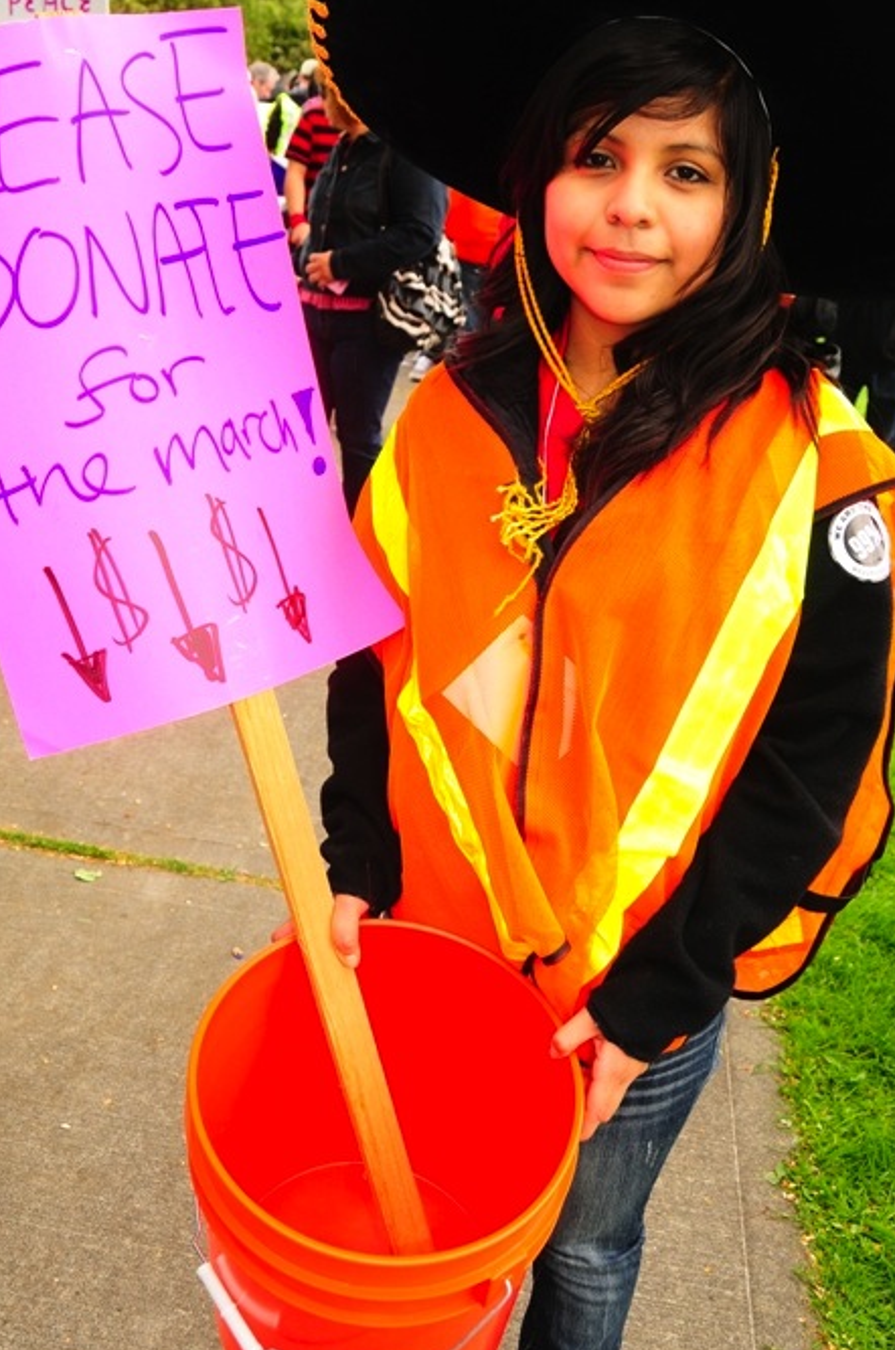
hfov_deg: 36.7
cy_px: 567
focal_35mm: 36
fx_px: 1348
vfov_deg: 53.0
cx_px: 400
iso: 250
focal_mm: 20
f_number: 5
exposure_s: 1/125
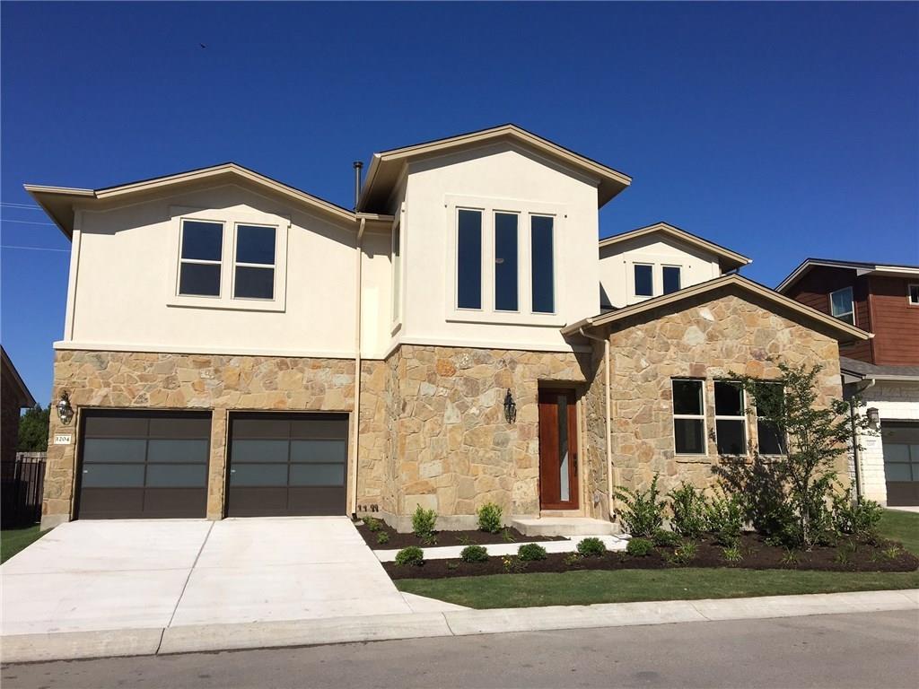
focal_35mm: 29
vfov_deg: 48.2
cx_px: 460
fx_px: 770
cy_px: 344
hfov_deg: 61.7
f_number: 2.2
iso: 25
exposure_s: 1/4274
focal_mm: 4.15
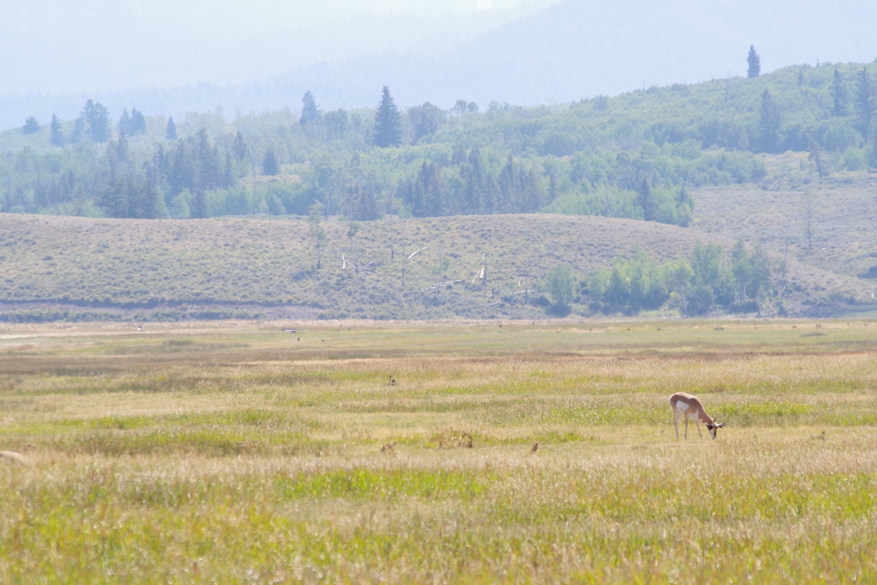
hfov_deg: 6.5
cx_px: 438
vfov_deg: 4.4
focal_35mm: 315
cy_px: 292
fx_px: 7673
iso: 100
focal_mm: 210
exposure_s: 1/100
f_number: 8
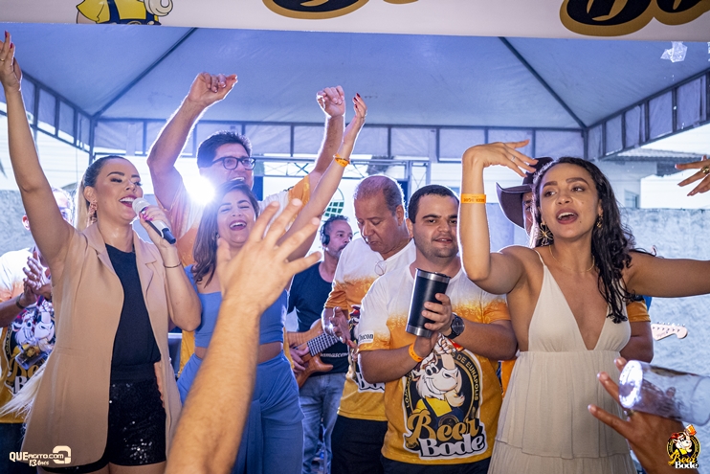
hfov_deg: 53.1
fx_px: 710
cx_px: 355
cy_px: 237
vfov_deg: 36.9
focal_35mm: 36
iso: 2500
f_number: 3.2
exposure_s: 1/400
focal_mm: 24
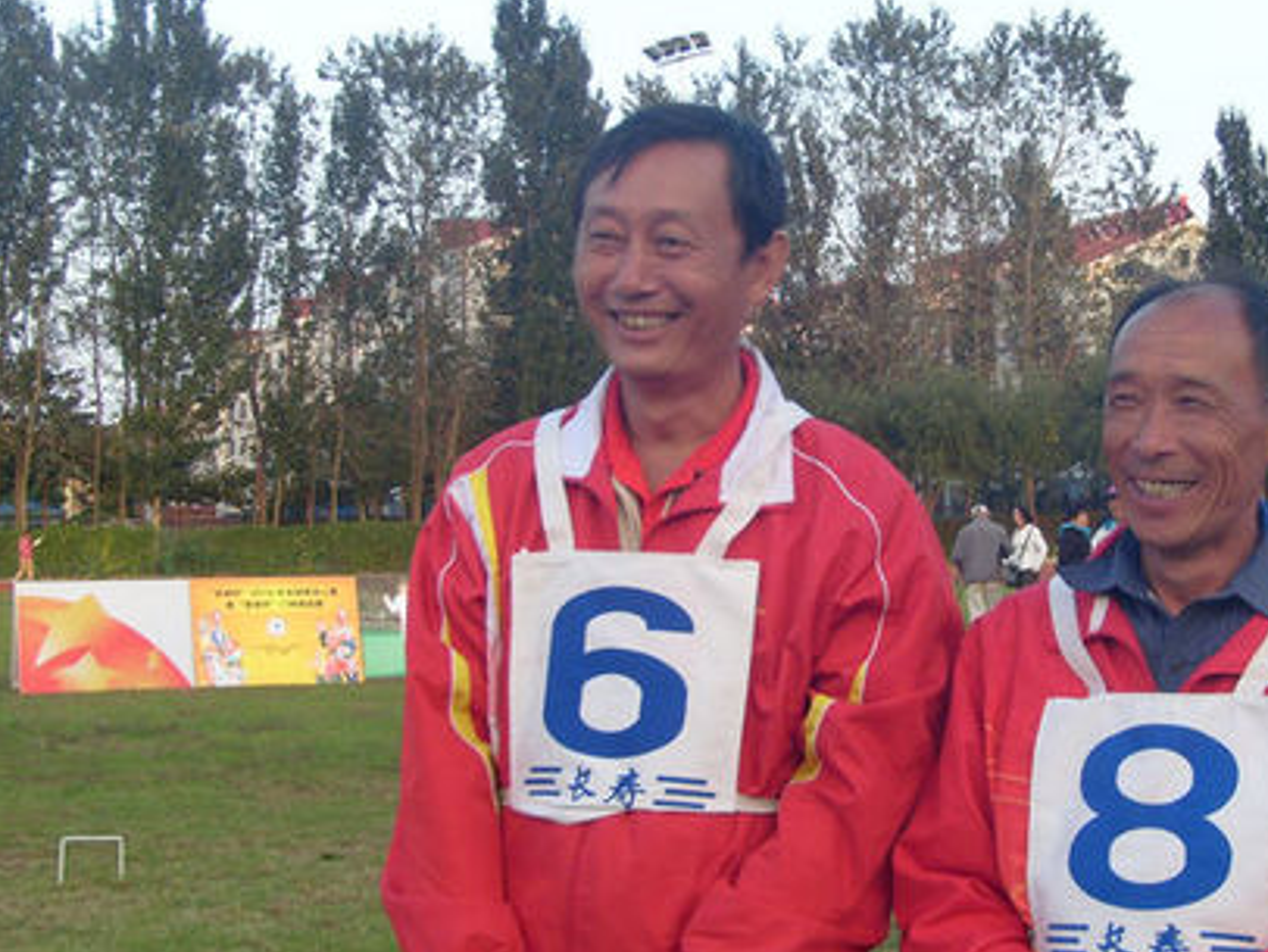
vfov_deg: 23.7
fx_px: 2272
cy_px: 534
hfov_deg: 31.0
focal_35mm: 62
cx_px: 803
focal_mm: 7
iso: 100
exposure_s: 1/90
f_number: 3.7
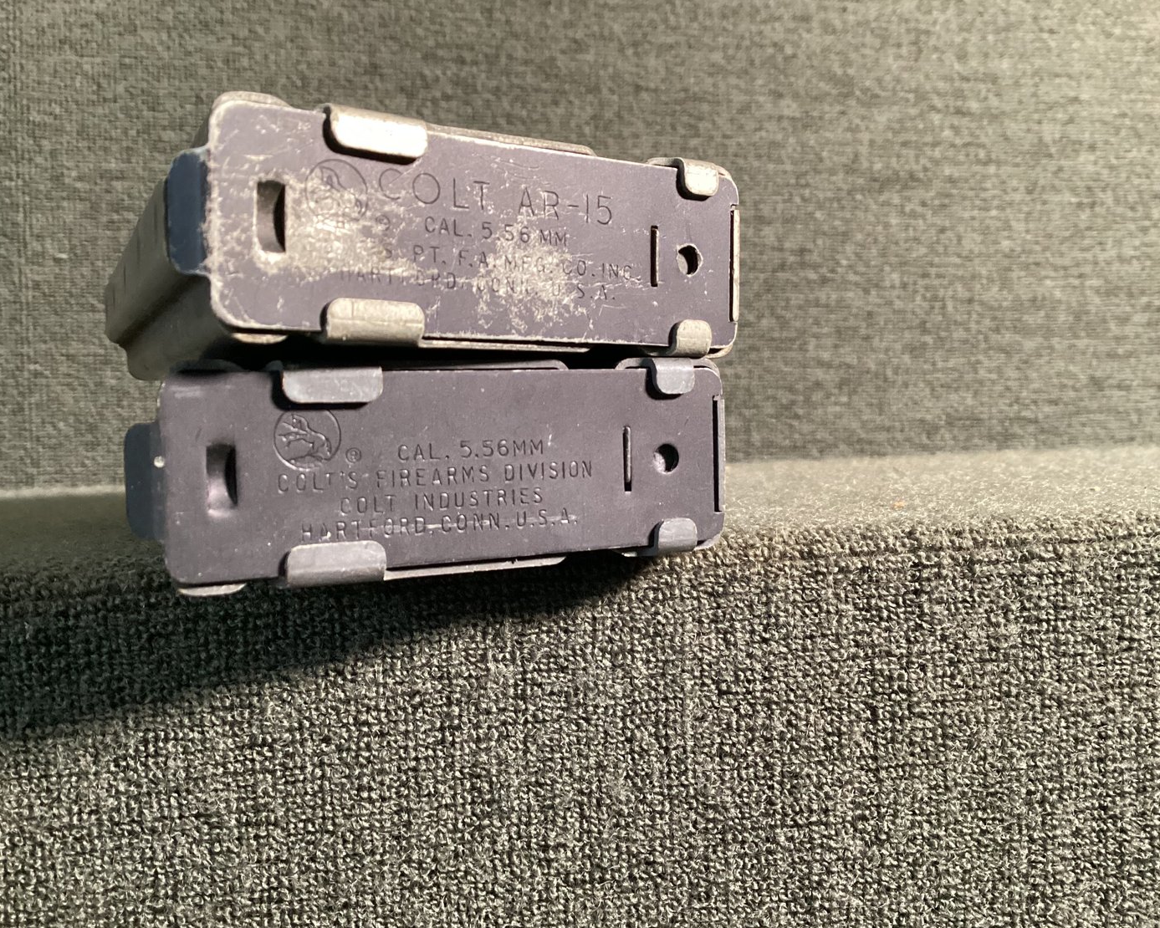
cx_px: 589
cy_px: 470
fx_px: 1133
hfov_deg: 54.2
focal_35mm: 33
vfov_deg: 44.6
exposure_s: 1/40
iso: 400
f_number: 2.4
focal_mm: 3.3
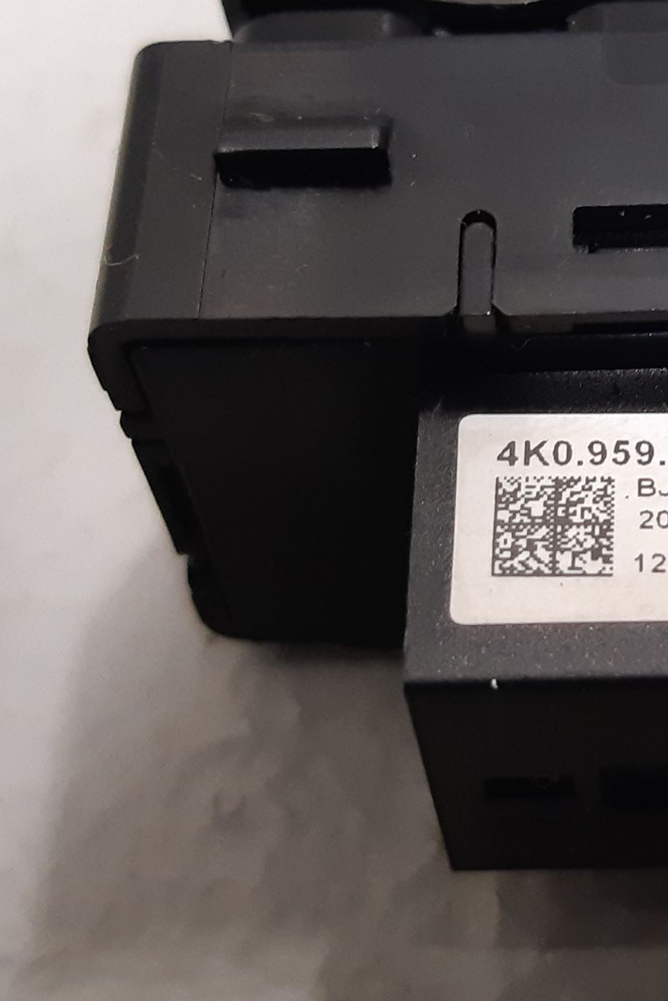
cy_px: 455
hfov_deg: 31.1
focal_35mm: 41
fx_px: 1141
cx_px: 607
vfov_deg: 47.3
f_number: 1.7
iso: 200
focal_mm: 3.93
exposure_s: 1/33
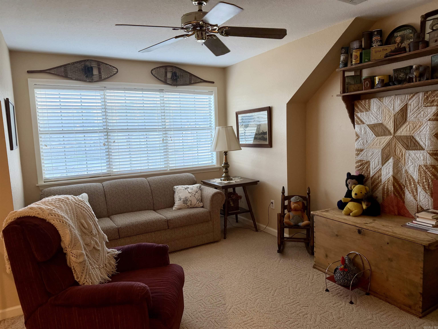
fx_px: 304
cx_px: 219
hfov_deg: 71.6
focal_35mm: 24
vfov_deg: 56.8
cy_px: 164
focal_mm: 6.76
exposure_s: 1/120
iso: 200
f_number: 1.78
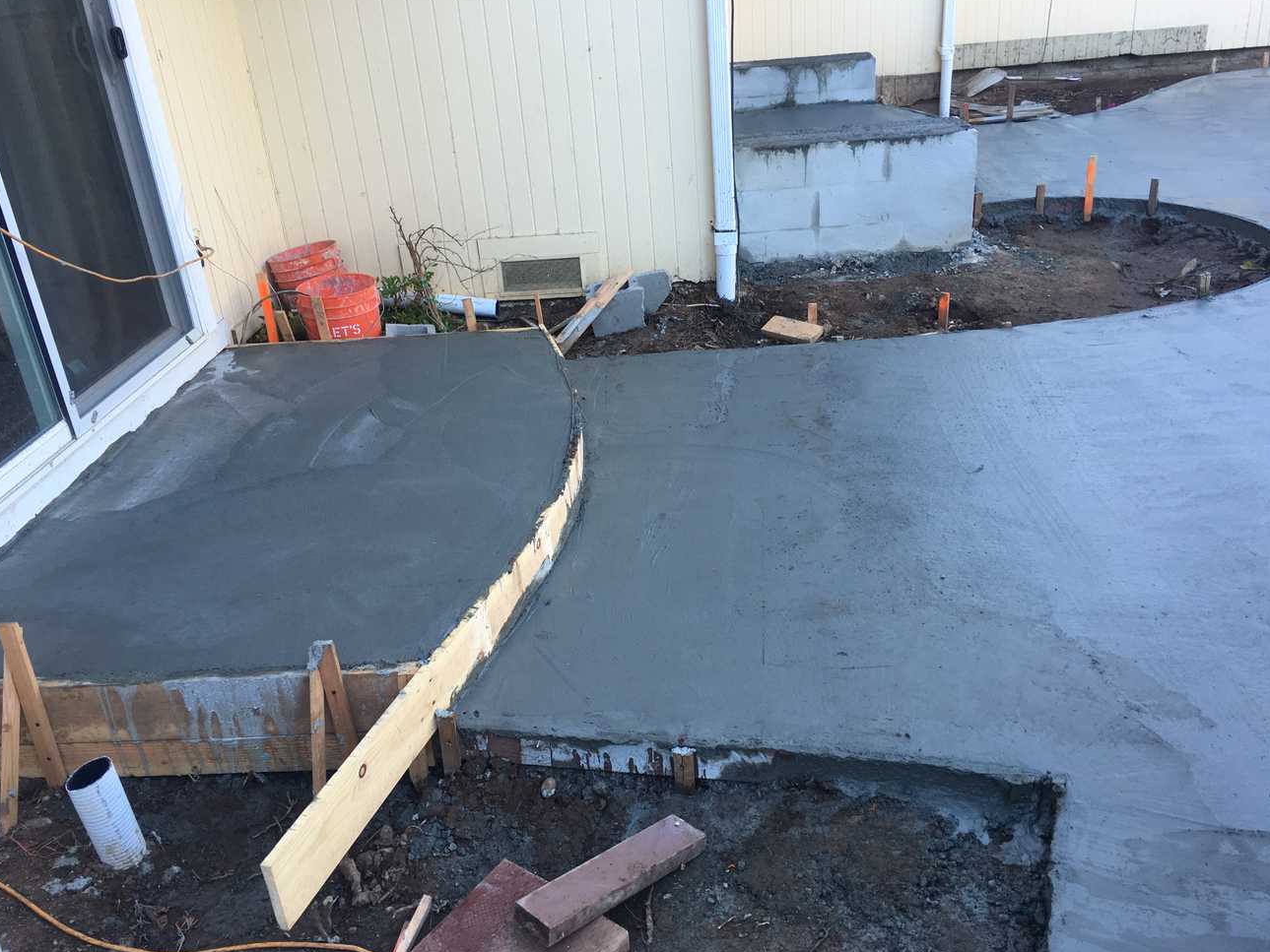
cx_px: 636
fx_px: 1101
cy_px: 485
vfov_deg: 46.8
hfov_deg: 60.0
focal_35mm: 30
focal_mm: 4.15
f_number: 2.2
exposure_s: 1/60
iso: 25
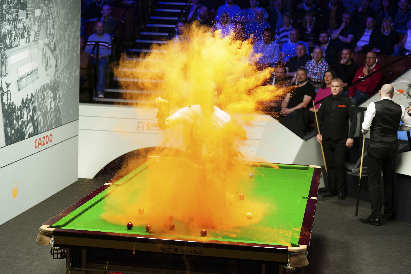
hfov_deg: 28.8
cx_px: 206
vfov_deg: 19.5
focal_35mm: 70
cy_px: 137
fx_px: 799
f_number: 2.8
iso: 3200
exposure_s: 1/640
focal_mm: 70
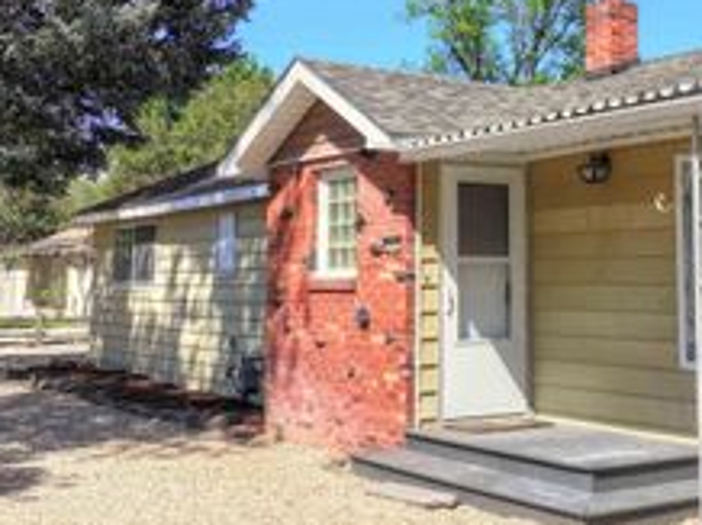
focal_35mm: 55
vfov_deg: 26.3
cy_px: 171
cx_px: 515
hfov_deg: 34.3
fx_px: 1114
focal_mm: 12.3
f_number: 2.8
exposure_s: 1/2000
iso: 100
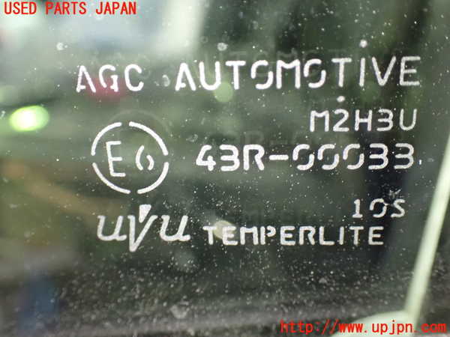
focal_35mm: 41
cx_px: 225
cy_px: 168
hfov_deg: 45.8
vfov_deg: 35.1
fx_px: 533
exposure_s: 1/40
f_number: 2.8
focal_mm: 7.31
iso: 1250
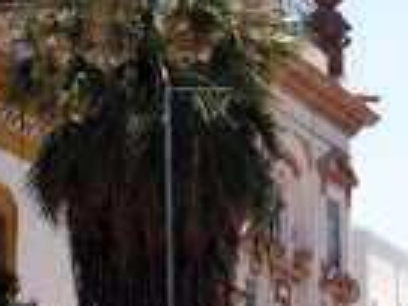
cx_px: 198
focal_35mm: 268
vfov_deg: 5.5
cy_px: 195
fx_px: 3159
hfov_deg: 7.4
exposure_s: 1/1000
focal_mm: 16.1
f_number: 4
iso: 100
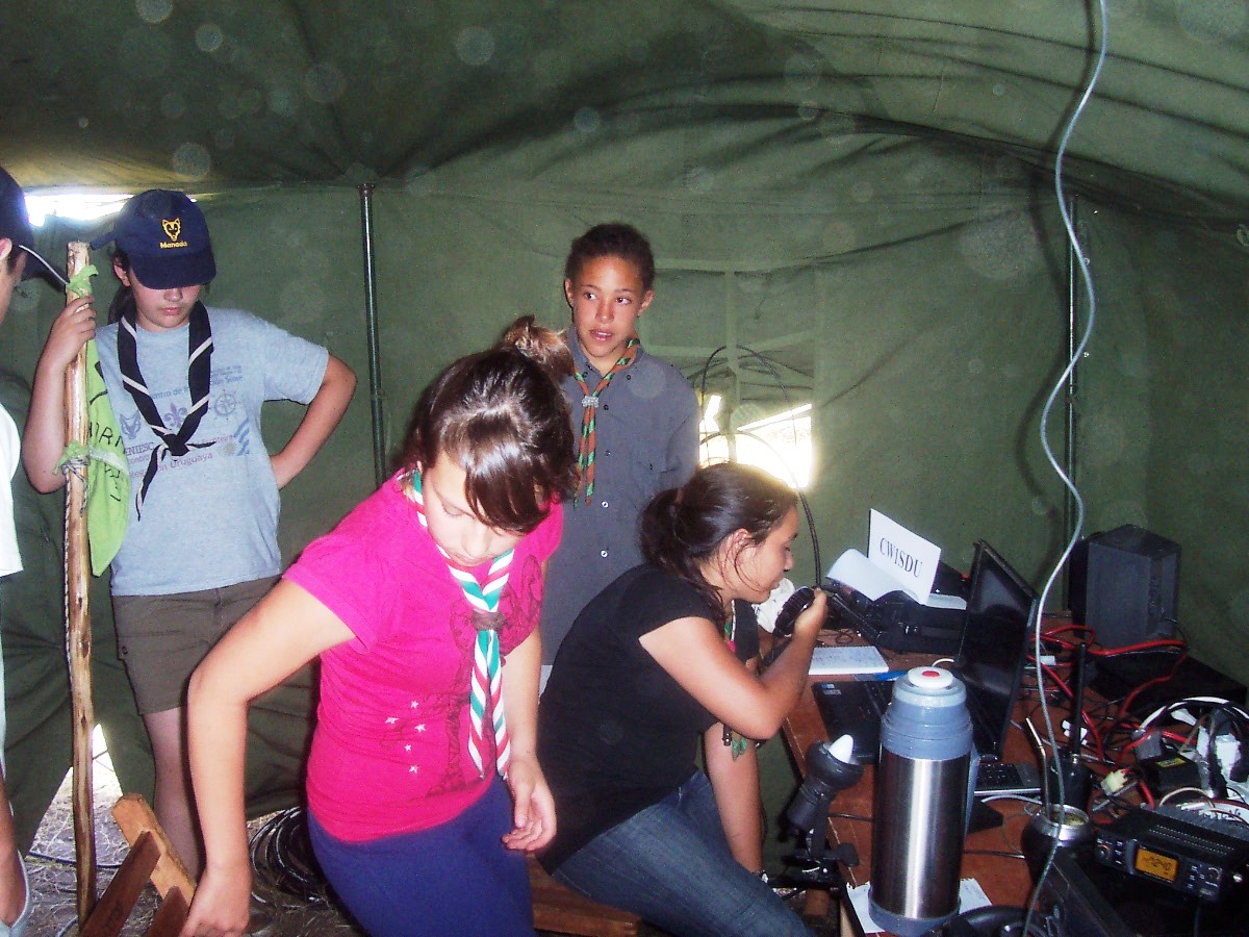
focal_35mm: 37
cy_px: 468
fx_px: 1335
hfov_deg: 50.1
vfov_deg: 38.7
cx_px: 624
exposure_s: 1/60
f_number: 2.8
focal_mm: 5.6
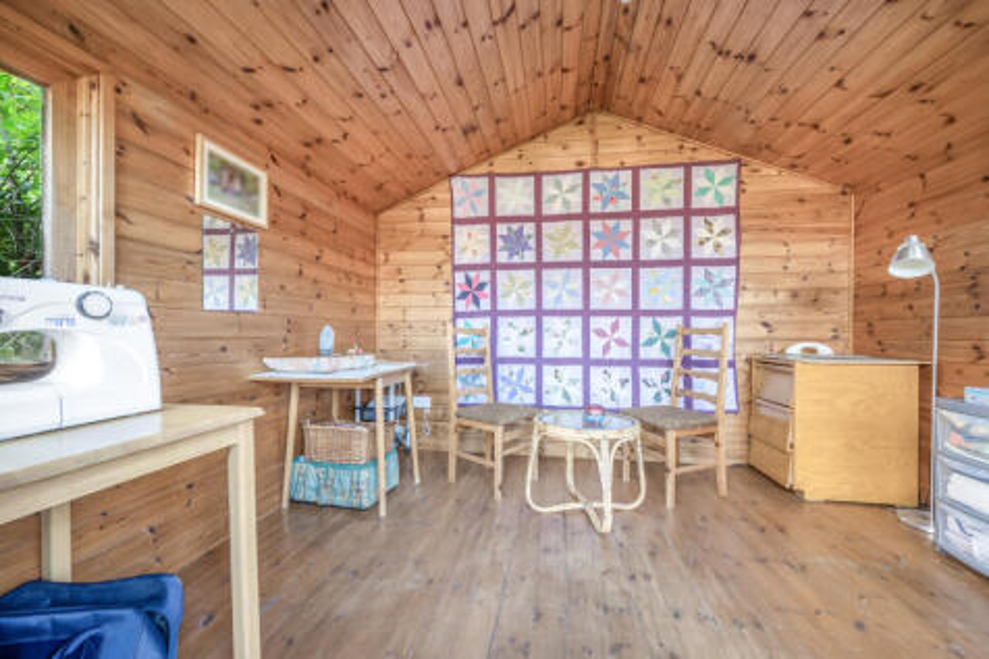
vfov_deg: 81.2
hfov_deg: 104.3
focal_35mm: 14
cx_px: 494
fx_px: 384
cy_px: 330
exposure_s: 1/2.5
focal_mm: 14
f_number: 9
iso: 100
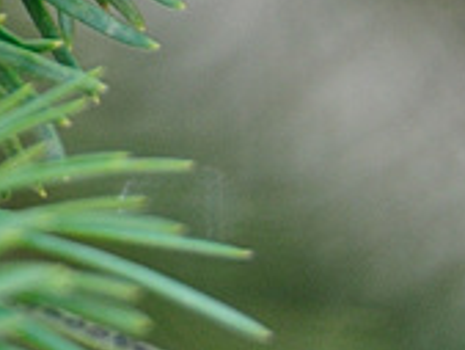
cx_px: -930
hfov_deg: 0.4
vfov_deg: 0.3
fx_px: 70547
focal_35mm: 5248
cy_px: -316
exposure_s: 1/250
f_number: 4
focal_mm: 600
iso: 320
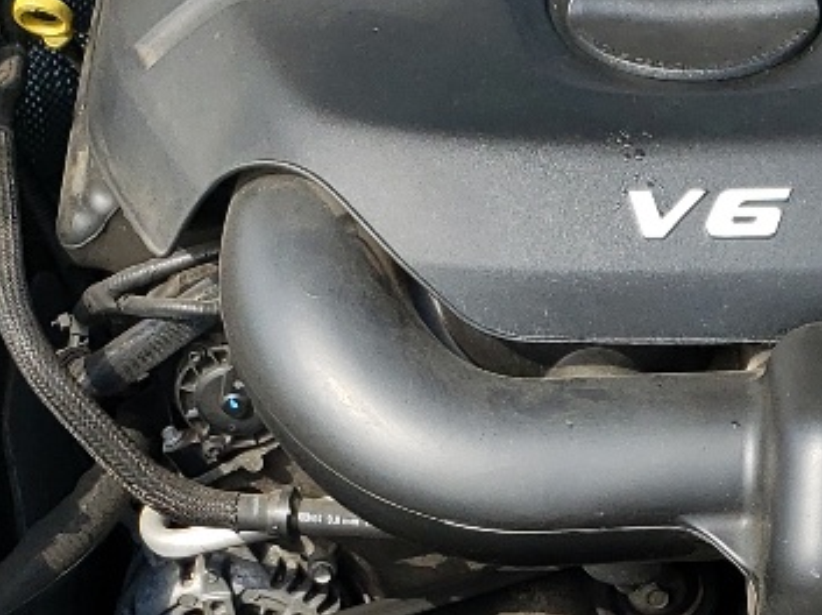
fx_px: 2799
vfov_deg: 12.4
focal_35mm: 118
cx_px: 687
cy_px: 601
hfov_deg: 16.6
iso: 50
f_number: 1.5
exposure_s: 1/769
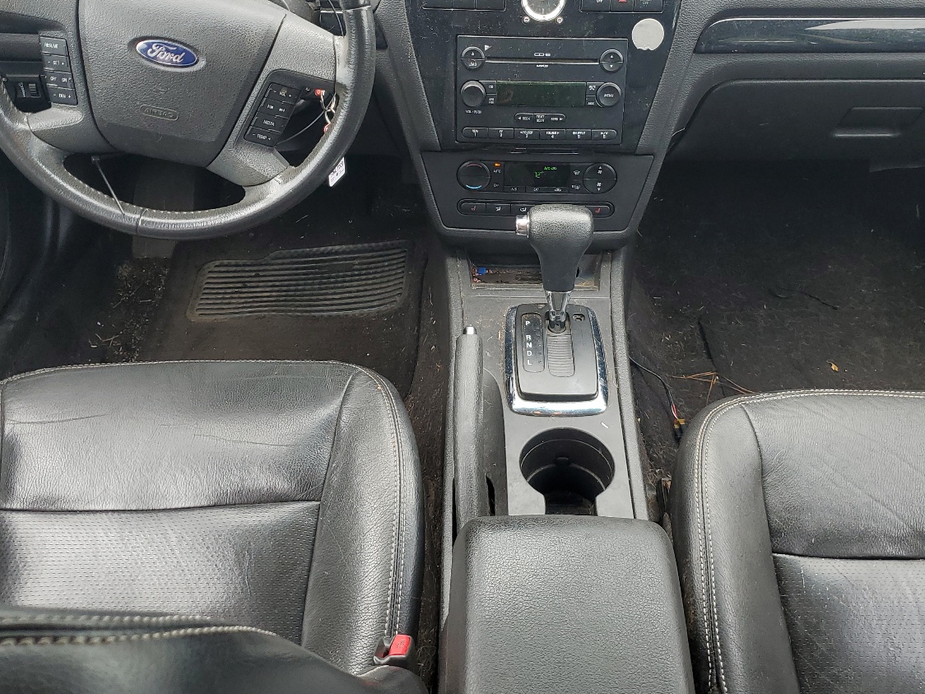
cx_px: 505
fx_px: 989
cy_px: 237
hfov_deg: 50.1
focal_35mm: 37
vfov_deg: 38.3
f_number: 1.5
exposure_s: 1/172
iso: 50
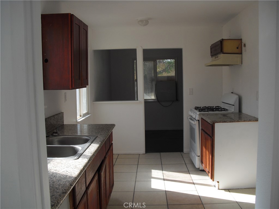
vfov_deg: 39.7
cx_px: 140
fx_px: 290
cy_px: 104
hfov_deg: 51.4
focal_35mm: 36
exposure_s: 1/250
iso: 100
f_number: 3.1
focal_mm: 6.3
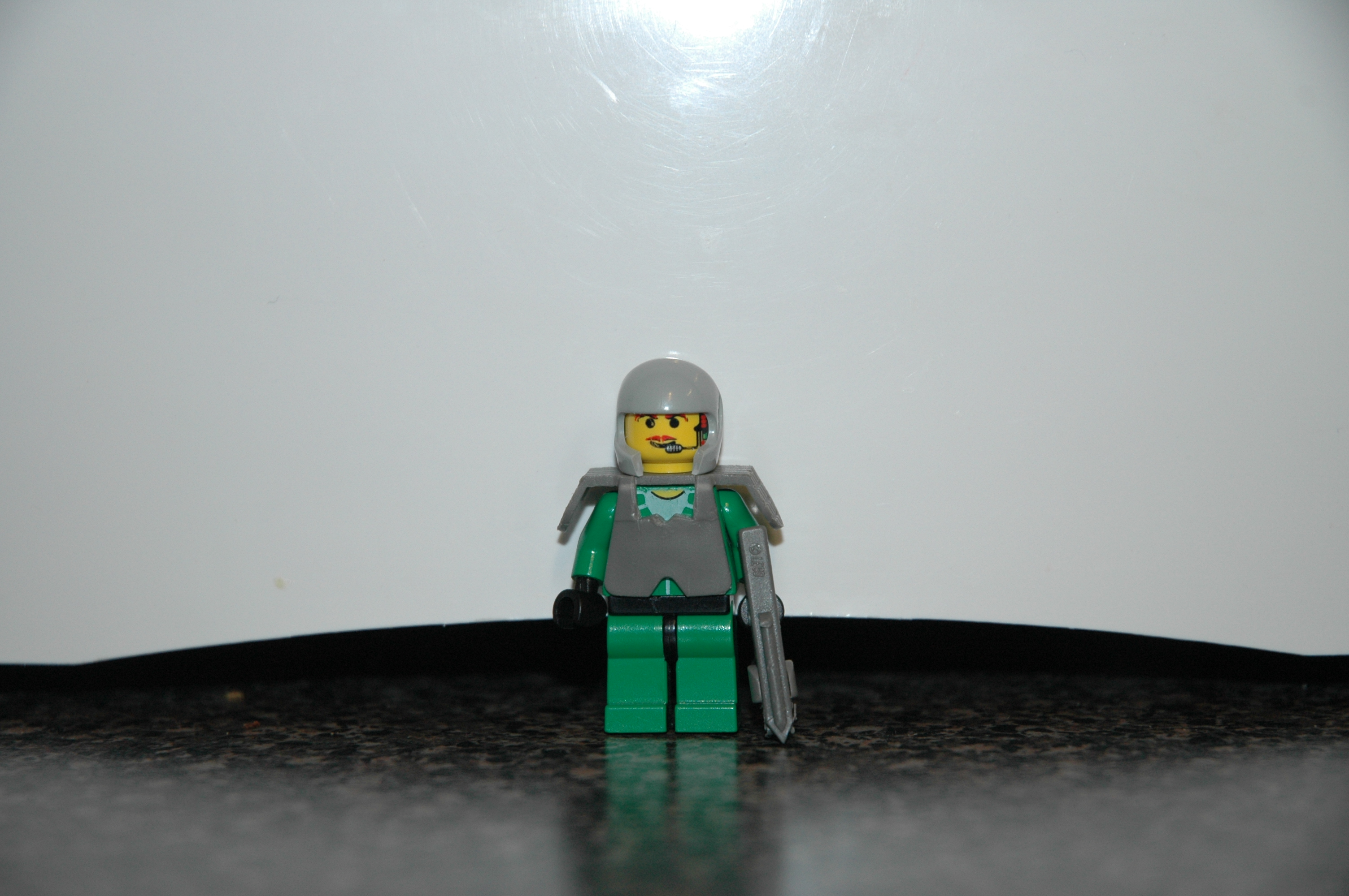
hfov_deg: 19.5
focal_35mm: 105
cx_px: 674
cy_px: 448
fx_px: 3931
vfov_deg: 13.0
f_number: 4.5
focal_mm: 70
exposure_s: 1/60
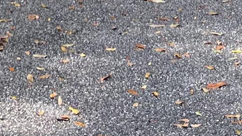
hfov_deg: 14.0
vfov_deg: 7.1
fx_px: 988
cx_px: 105
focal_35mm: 154
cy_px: -254
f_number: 1.6
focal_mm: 5.1
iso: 32
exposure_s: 1/410
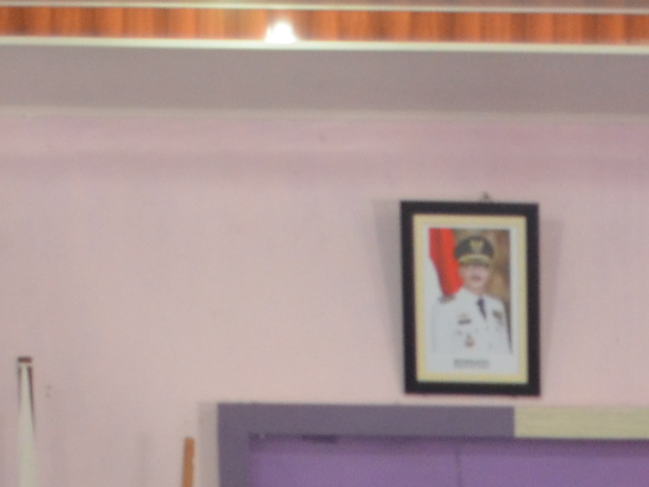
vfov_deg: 8.2
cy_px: 1214
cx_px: 818
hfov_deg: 11.8
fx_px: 3075
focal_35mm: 164
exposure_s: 1/60
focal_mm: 20
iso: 800
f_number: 3.8
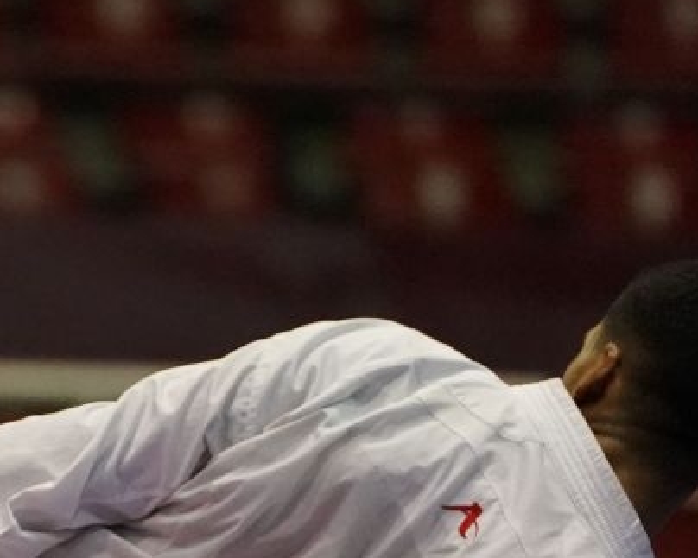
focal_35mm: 757
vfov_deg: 2.0
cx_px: -200
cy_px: 852
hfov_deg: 2.6
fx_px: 15634
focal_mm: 181
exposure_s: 1/800
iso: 6400
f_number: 2.8
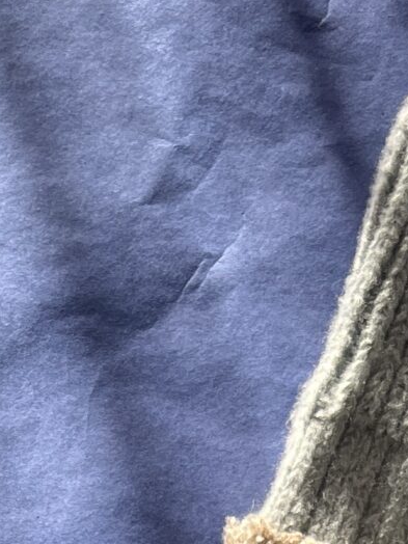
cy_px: 1192
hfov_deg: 11.7
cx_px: 248
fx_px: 1996
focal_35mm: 127
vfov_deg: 12.9
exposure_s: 1/639
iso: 50
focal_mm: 5.1
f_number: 1.6
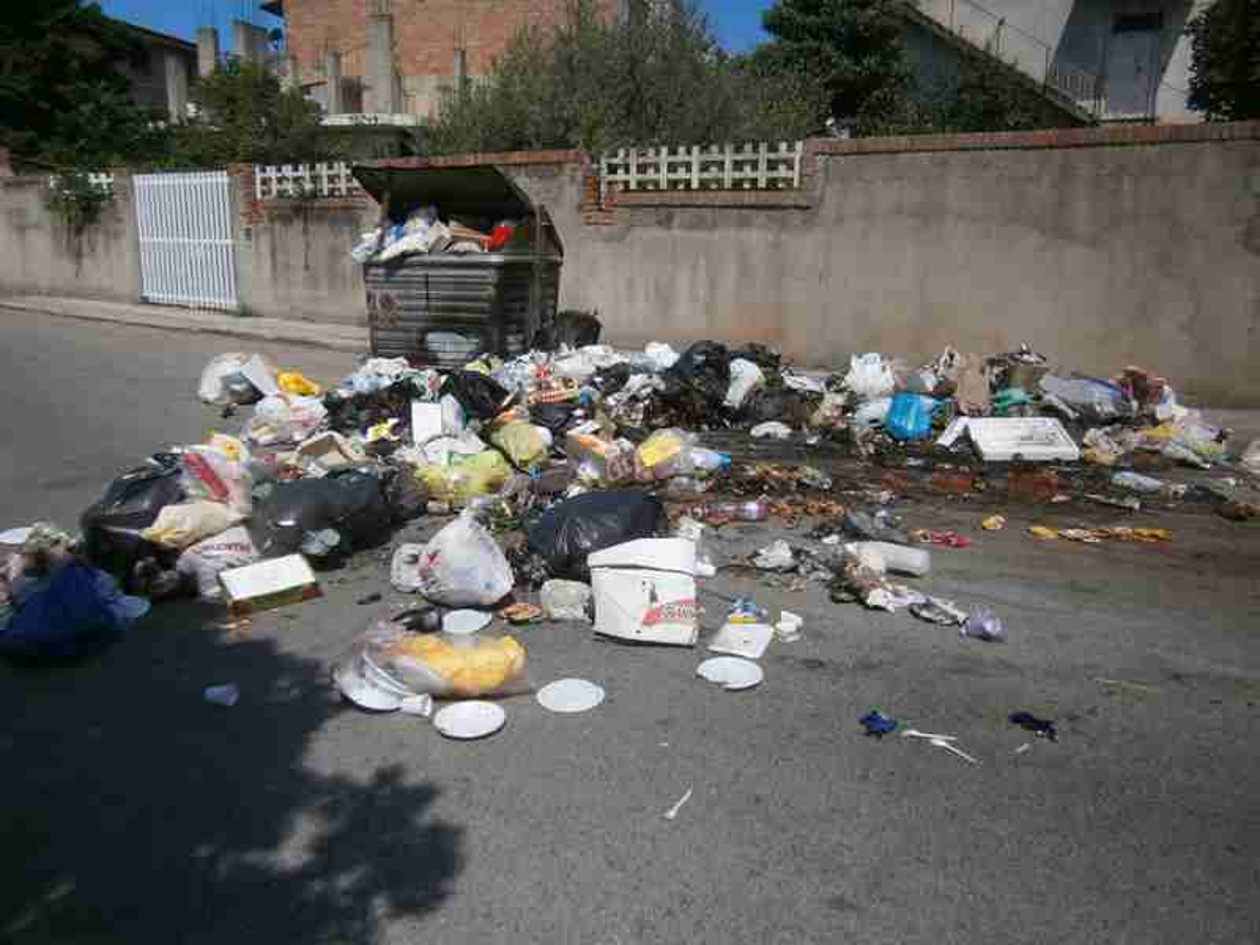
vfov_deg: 53.1
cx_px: 630
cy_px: 472
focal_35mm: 26
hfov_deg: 67.3
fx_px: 946
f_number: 8
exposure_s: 1/320
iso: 80
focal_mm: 4.7
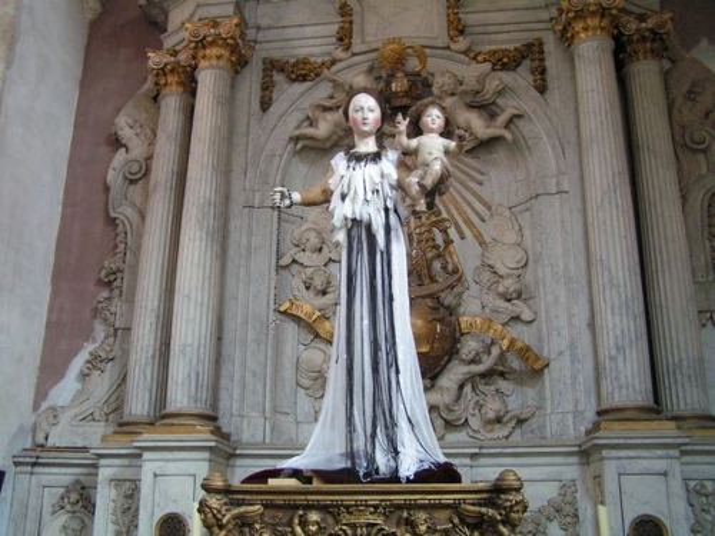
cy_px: 268
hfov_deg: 49.0
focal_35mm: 38
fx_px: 785
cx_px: 358
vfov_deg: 37.7
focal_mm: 6.3
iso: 200
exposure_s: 1/13
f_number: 2.8
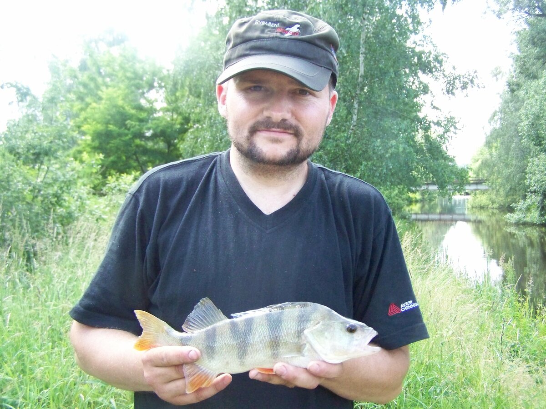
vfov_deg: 37.7
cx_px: 273
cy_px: 204
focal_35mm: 38
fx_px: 599
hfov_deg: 49.0
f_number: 2.8
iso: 500
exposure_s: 1/500
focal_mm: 6.3
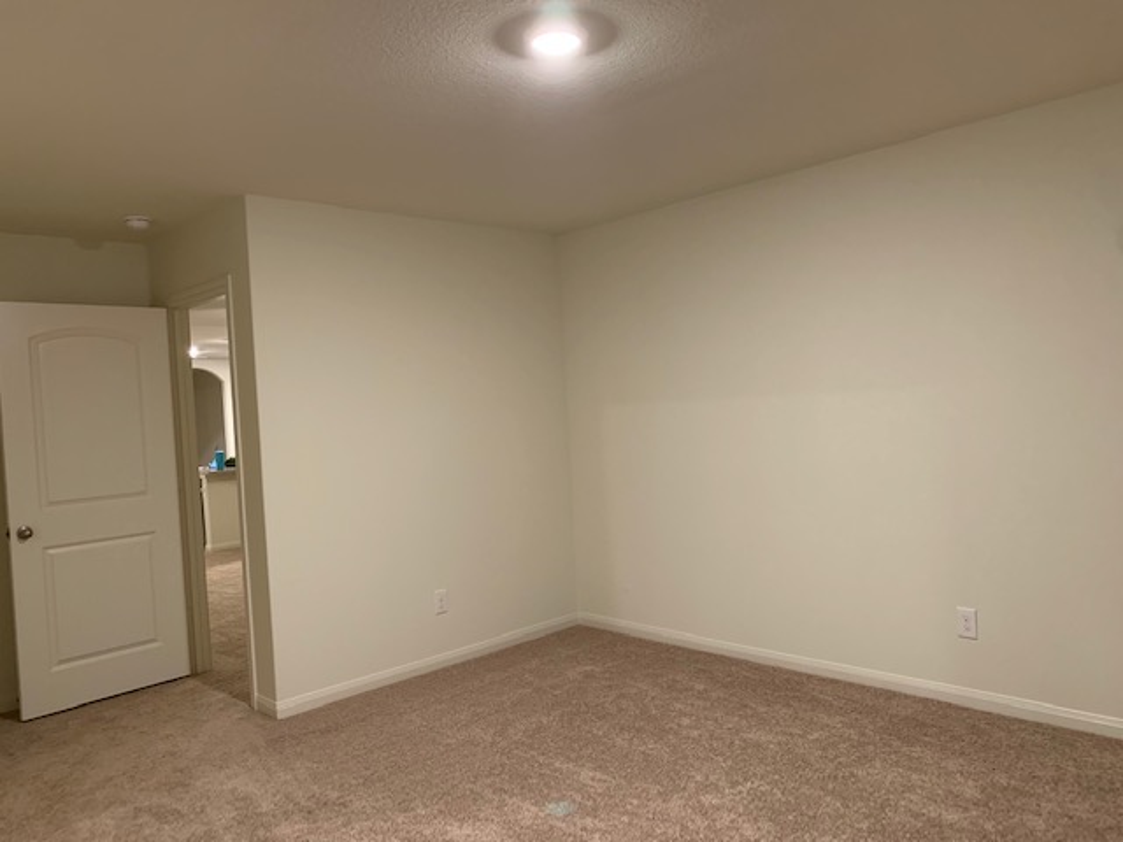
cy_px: 421
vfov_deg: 53.1
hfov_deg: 67.3
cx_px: 562
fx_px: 843
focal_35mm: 26
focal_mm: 4.25
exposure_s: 1/40
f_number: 1.8
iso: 320
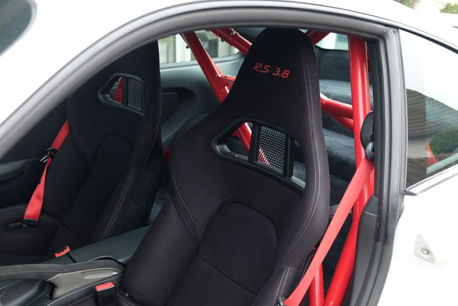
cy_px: 150
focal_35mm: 41
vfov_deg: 32.7
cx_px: 245
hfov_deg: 47.4
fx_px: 522
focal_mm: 24.3
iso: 250
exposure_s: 1/60
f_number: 3.2
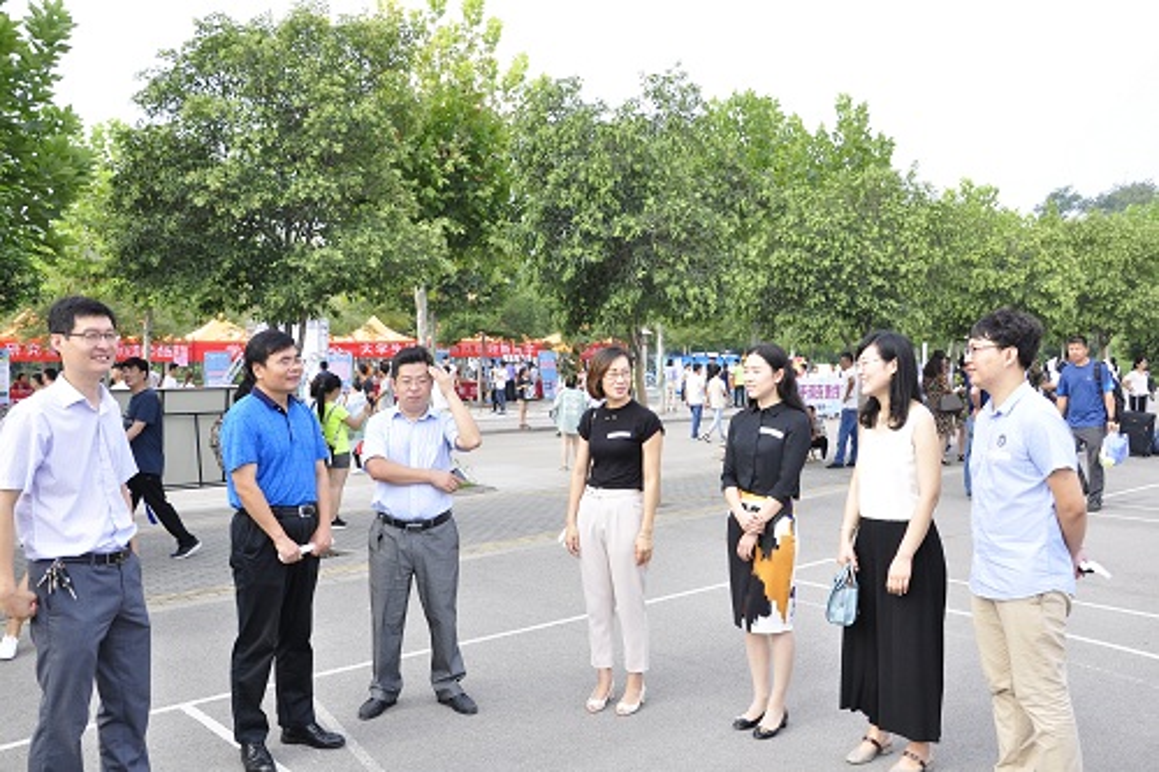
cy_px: 386
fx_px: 1062
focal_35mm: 33
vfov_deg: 39.9
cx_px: 580
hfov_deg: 57.2
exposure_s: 1/250
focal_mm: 22
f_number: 8
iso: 500
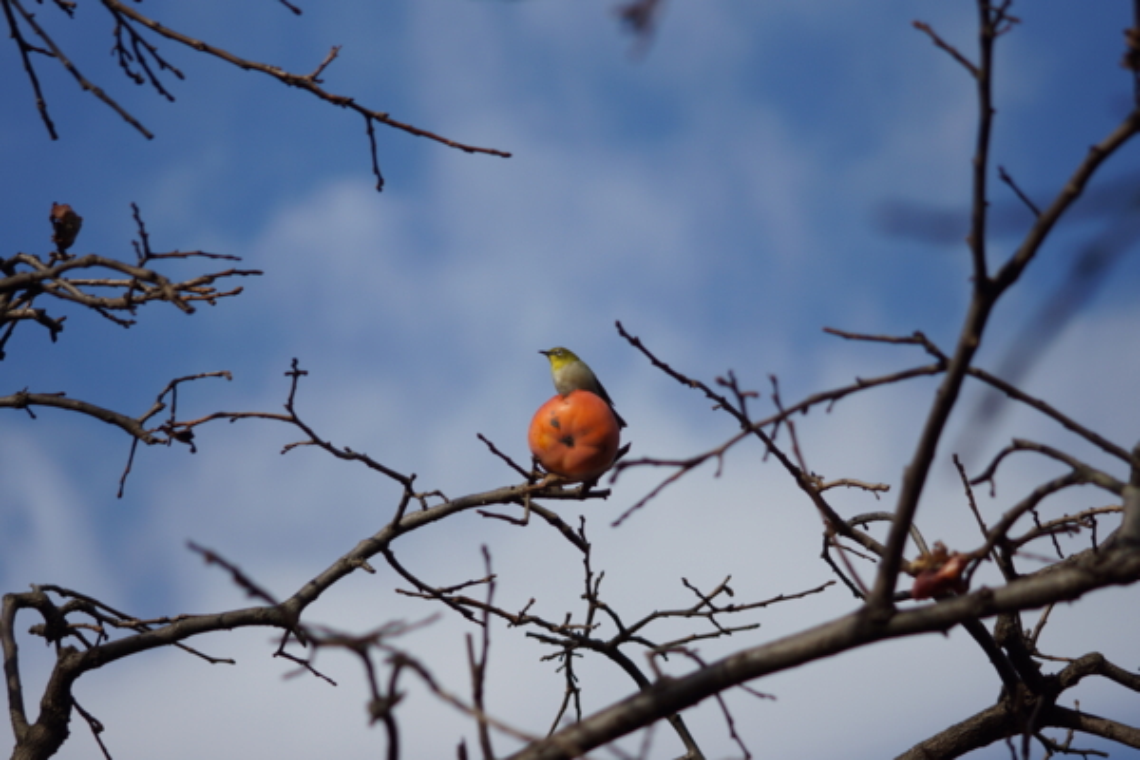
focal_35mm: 180
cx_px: 570
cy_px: 380
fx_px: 5700
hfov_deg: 11.4
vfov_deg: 7.6
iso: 100
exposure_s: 1/1000
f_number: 4.5
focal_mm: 120
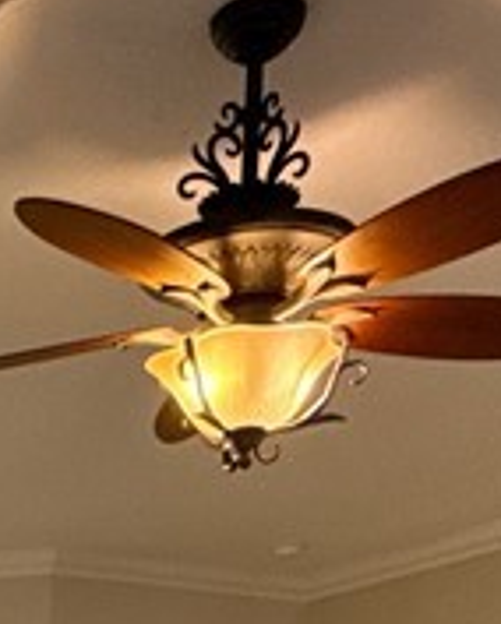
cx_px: -325
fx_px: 1462
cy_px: 945
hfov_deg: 16.9
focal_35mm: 79
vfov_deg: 20.5
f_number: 2.2
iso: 250
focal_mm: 2.22
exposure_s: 1/120
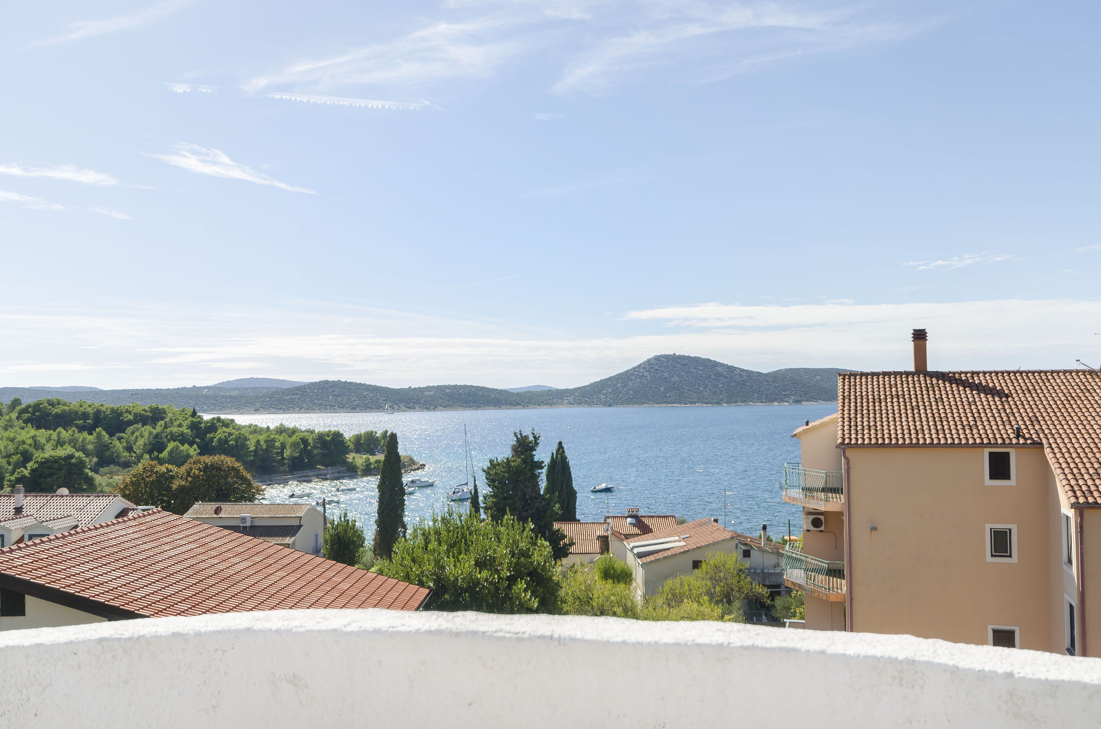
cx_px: 550
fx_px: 916
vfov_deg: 43.4
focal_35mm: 30
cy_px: 364
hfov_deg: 62.0
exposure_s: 1/200
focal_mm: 20
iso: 100
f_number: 9
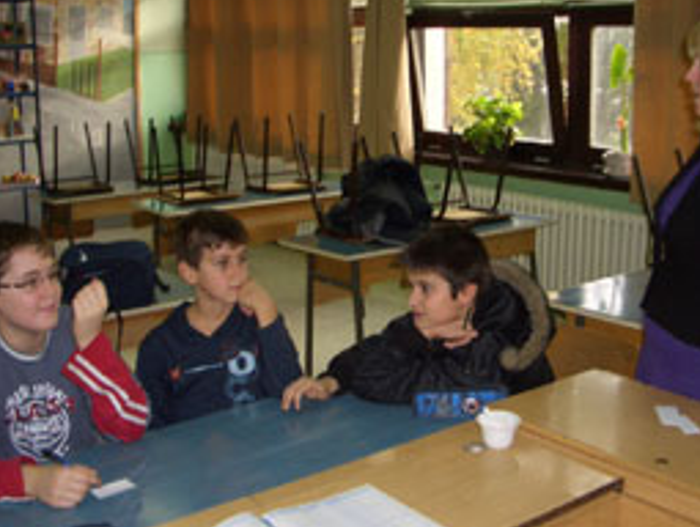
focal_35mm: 48
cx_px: 428
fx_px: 972
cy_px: 229
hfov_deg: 39.4
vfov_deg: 30.3
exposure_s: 1/60
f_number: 2.6
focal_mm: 5.8
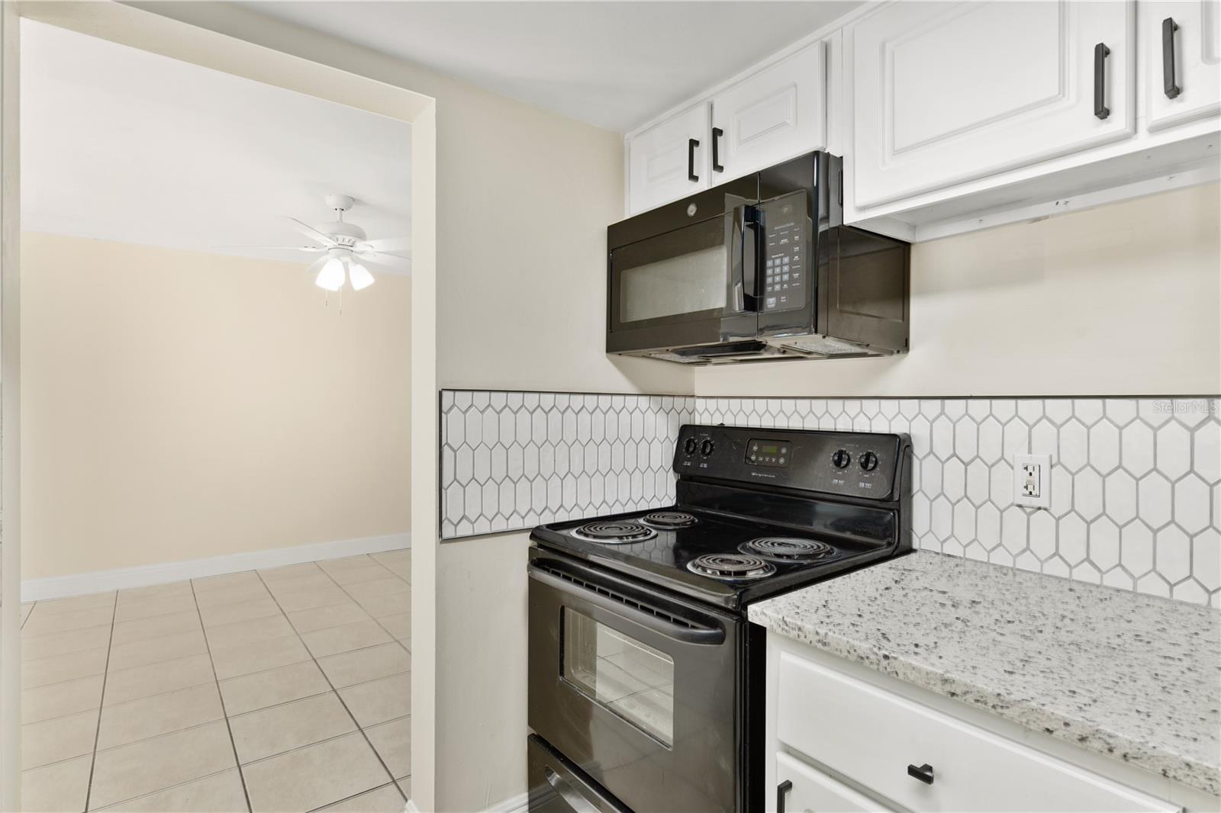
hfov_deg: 90.0
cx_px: 610
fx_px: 610
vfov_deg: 67.4
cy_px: 406
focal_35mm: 18
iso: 320
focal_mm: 18
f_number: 7.1
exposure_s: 1/15
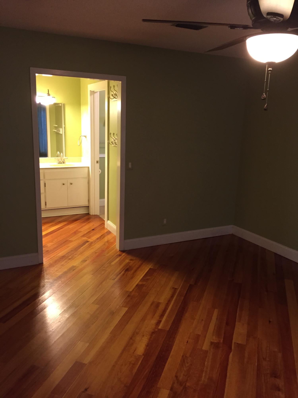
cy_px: 199
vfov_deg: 61.7
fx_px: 333
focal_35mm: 29
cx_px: 149
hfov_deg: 48.2
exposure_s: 1/30
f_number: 2.2
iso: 160
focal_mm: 4.15
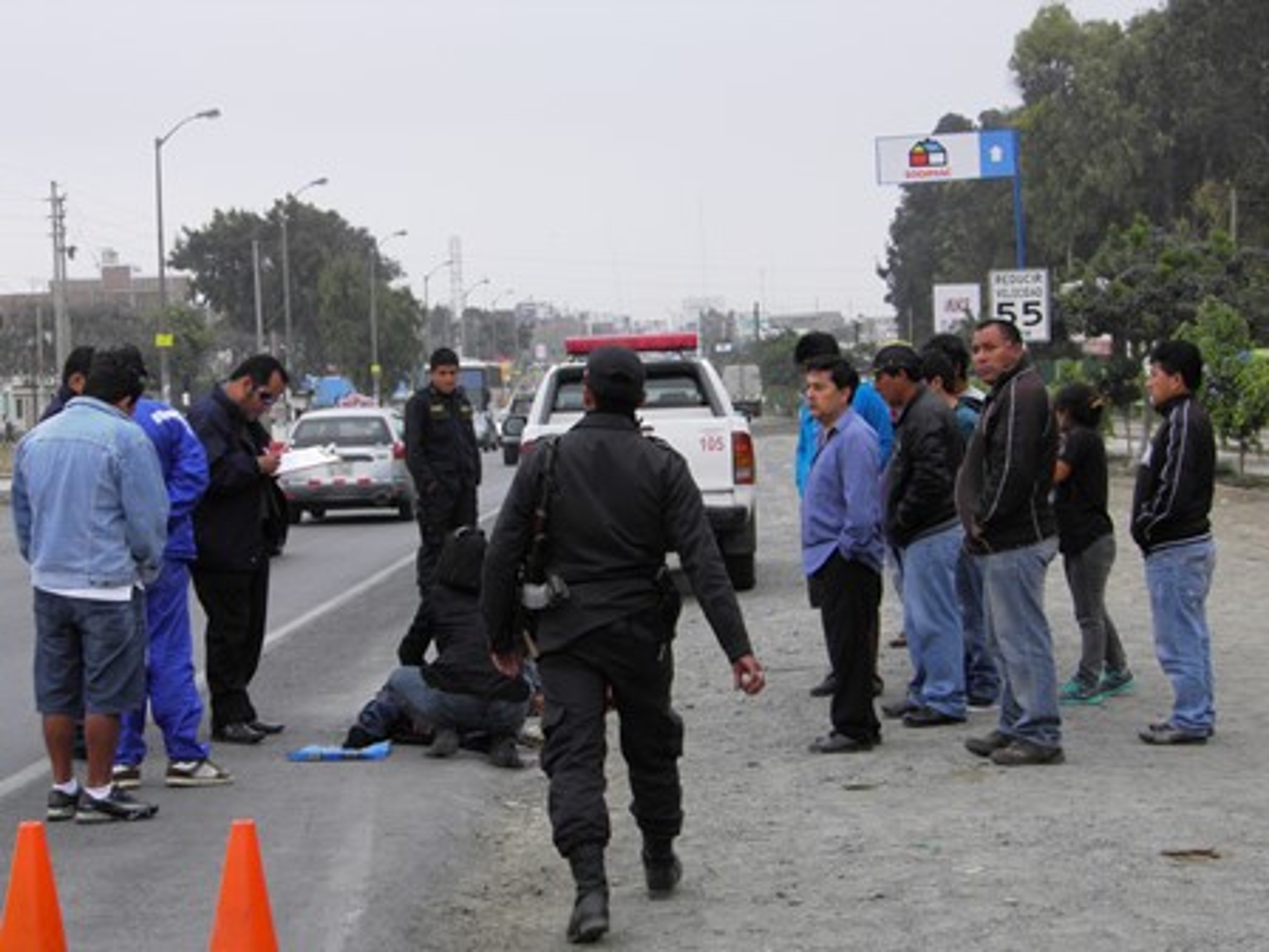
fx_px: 3079
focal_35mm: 84
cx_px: 634
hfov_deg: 23.3
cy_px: 476
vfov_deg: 17.6
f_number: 5.6
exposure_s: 1/100
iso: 50
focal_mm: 15.2
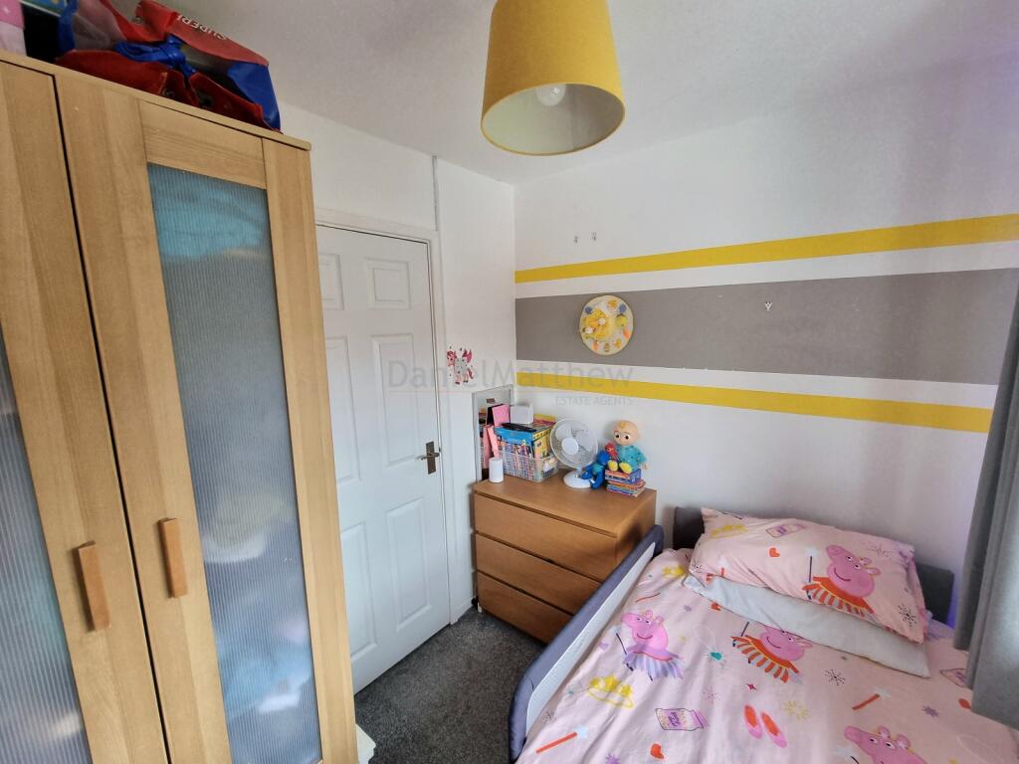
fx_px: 383
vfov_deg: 89.9
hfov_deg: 106.2
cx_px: 510
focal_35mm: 13
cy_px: 382
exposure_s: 1/50
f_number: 2.2
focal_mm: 2.2
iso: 100
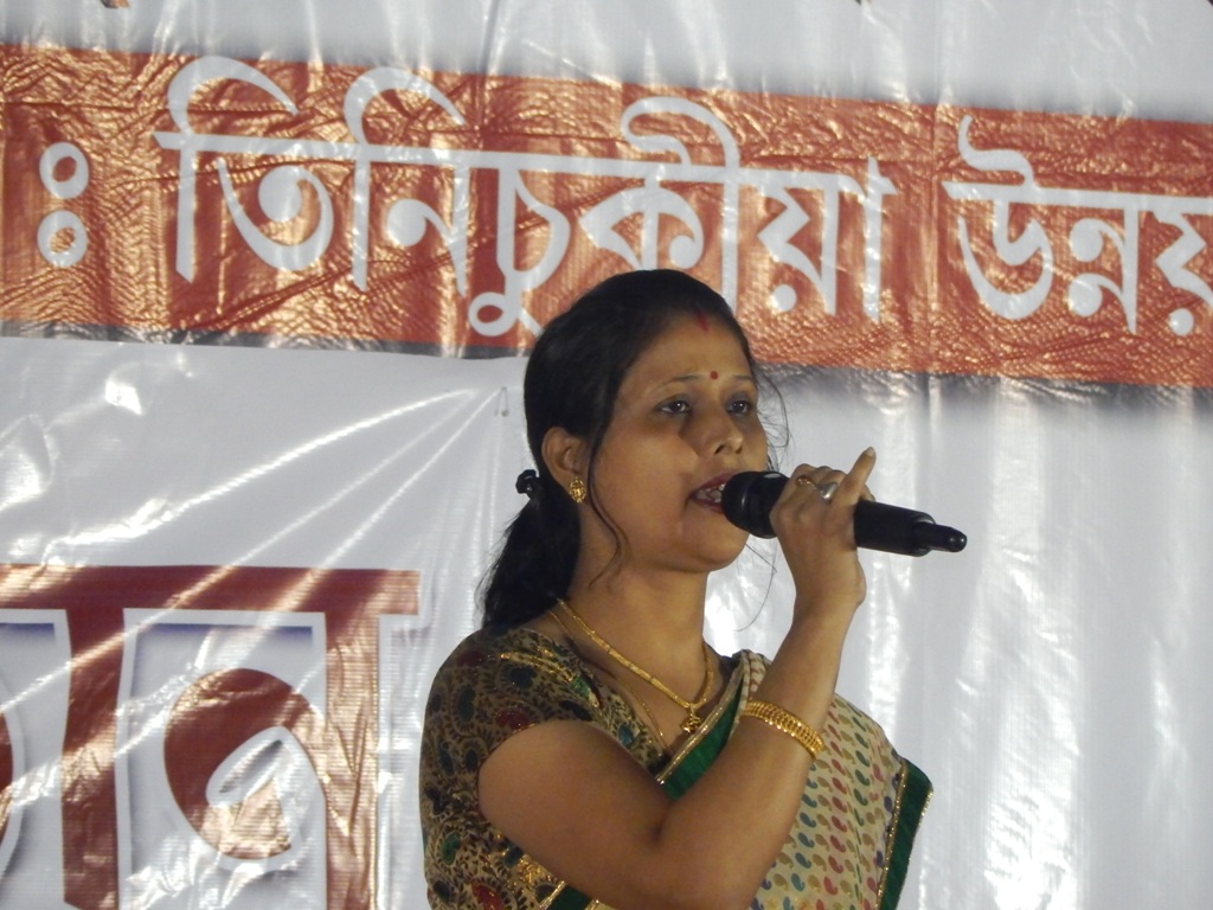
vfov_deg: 2.5
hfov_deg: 3.3
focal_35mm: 596
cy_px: 455
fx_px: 20885
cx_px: 606
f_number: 5.8
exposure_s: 1/125
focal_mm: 107.1
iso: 1400
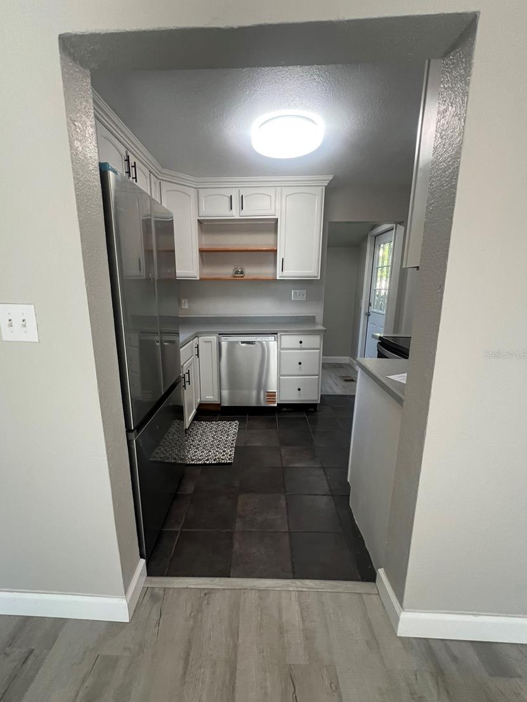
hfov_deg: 85.6
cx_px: 245
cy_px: 354
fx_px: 284
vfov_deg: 102.0
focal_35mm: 14
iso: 200
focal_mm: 1.57
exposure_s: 1/120
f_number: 1.8
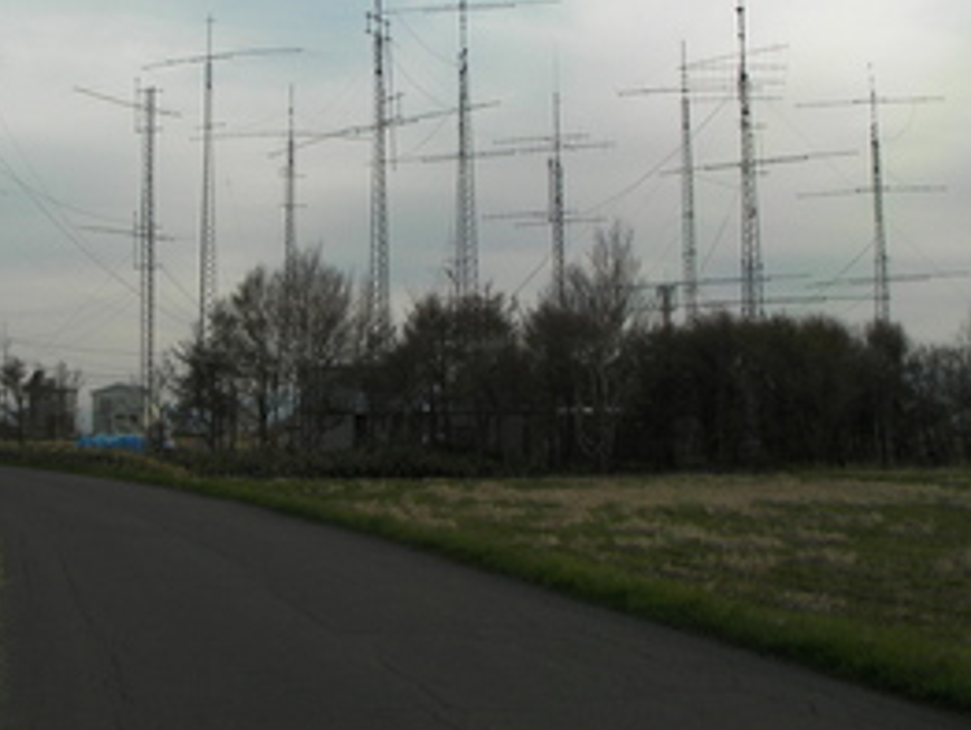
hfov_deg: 33.0
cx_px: 341
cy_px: 219
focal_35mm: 58
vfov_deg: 25.1
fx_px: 1628
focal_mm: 6.3
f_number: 4.7
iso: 50
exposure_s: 1/270
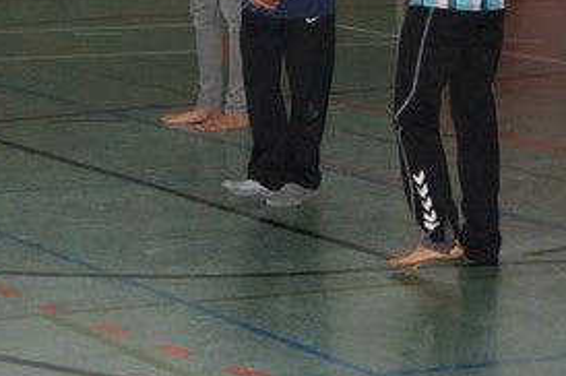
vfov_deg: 7.5
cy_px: 17
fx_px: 2844
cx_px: 182
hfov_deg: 11.4
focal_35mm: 181
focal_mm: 55
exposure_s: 1/100
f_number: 5.6
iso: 1250
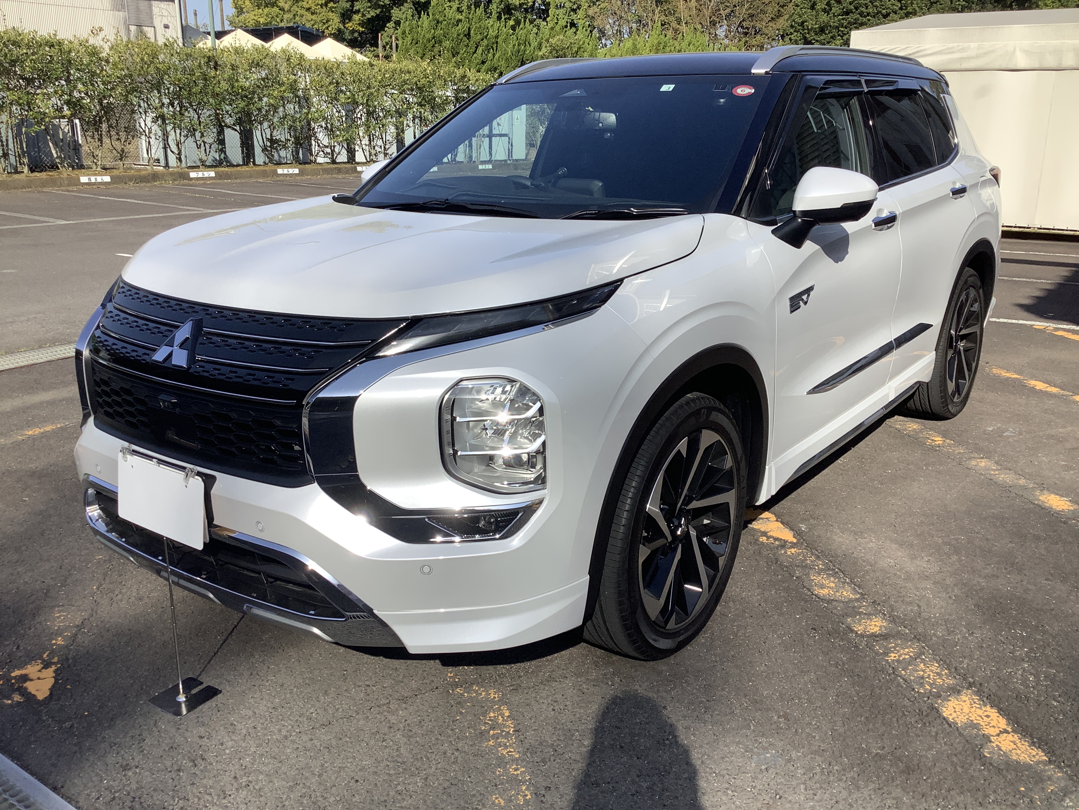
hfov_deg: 58.4
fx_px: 966
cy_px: 405
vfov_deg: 45.4
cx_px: 540
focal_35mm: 31
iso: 25
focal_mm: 3.3
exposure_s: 1/1235
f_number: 2.4
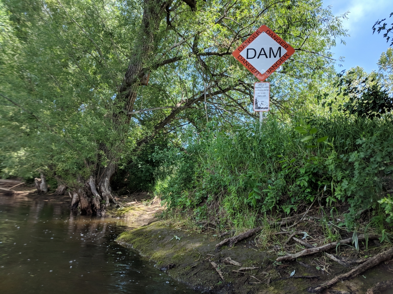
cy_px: 147
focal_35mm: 26
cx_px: 196
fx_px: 295
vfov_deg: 53.1
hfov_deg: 67.3
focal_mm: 4.67
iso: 50
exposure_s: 1/739
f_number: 2
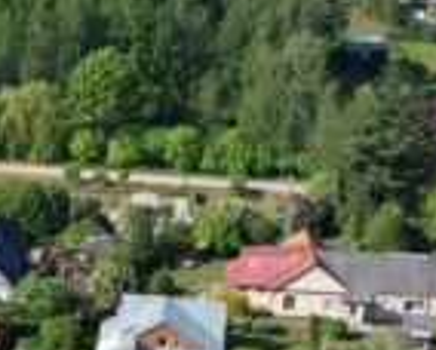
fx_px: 1925
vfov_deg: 10.1
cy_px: 505
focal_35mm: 149
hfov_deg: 12.3
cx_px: -215
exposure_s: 1/1250
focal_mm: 8.38
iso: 100
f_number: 2.8
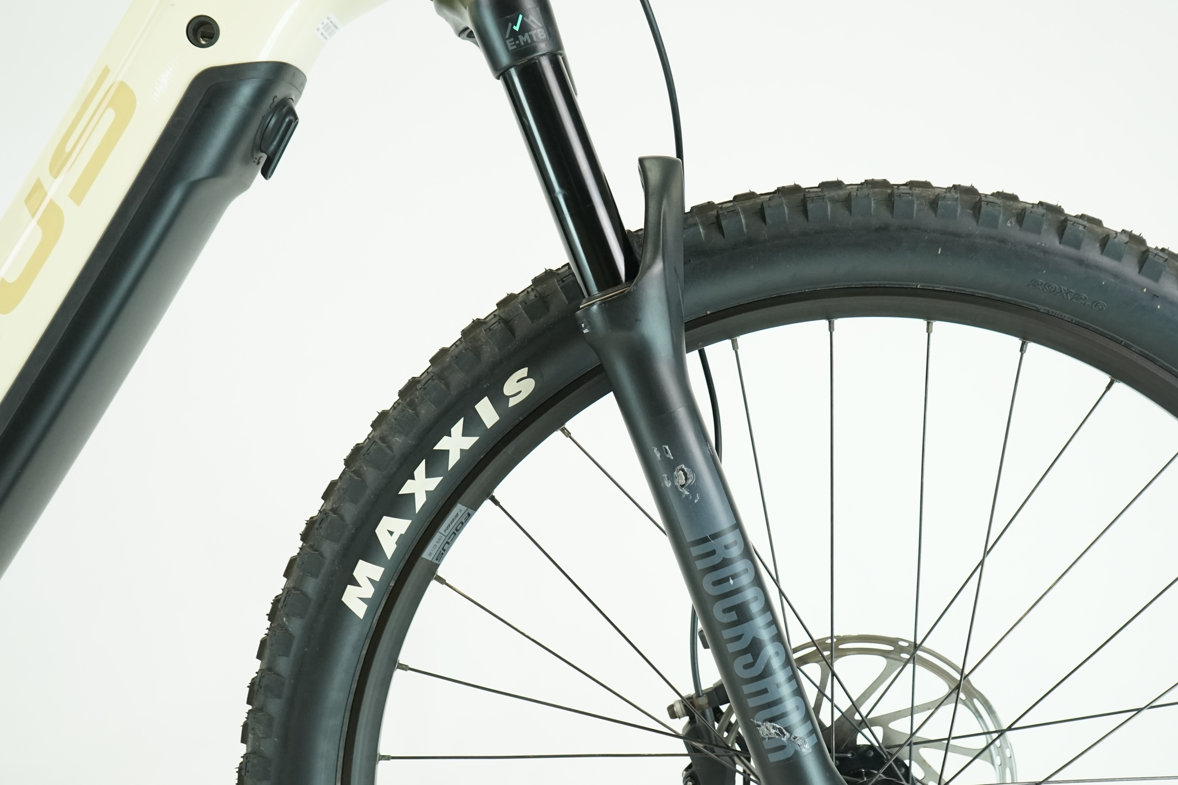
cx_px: 659
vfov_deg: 31.2
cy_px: 406
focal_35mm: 43
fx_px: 1407
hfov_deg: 45.3
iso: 1600
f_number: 5
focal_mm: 34
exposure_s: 1/200
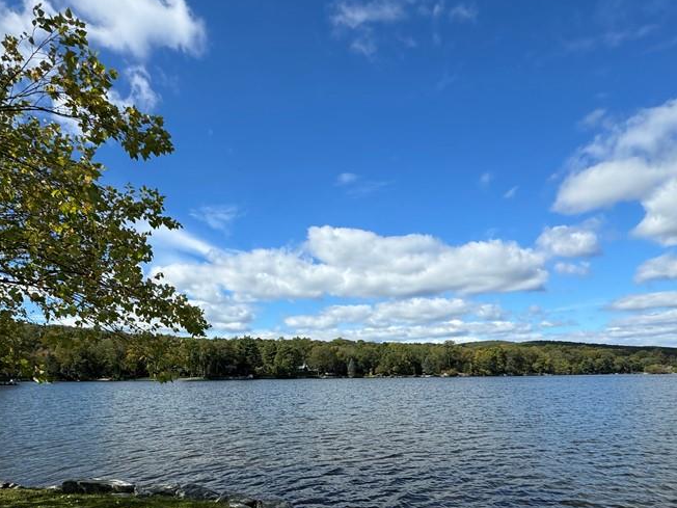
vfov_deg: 58.3
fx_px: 430
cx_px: 296
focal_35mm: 22
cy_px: 373
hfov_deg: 76.0
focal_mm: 2.22
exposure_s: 1/2415
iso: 50
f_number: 2.2
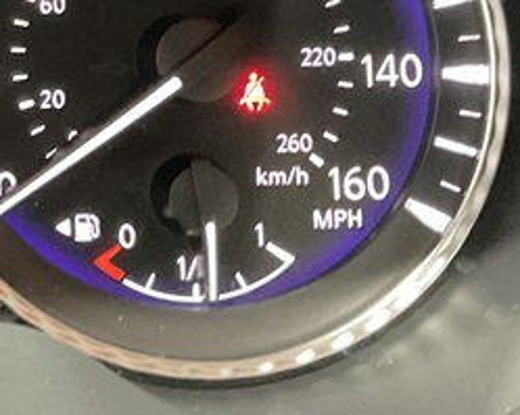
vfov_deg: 13.5
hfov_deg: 15.5
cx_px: -370
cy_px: -150
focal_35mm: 109
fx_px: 1677
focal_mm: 3
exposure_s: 1/25
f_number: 1.8
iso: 500
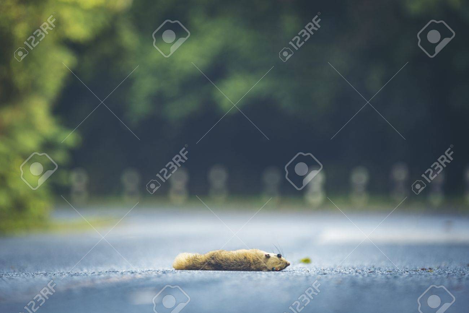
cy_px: 156
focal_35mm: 300
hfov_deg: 6.9
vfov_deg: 4.6
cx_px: 234
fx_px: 3908
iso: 200
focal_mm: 300
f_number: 5.6
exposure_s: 1/125
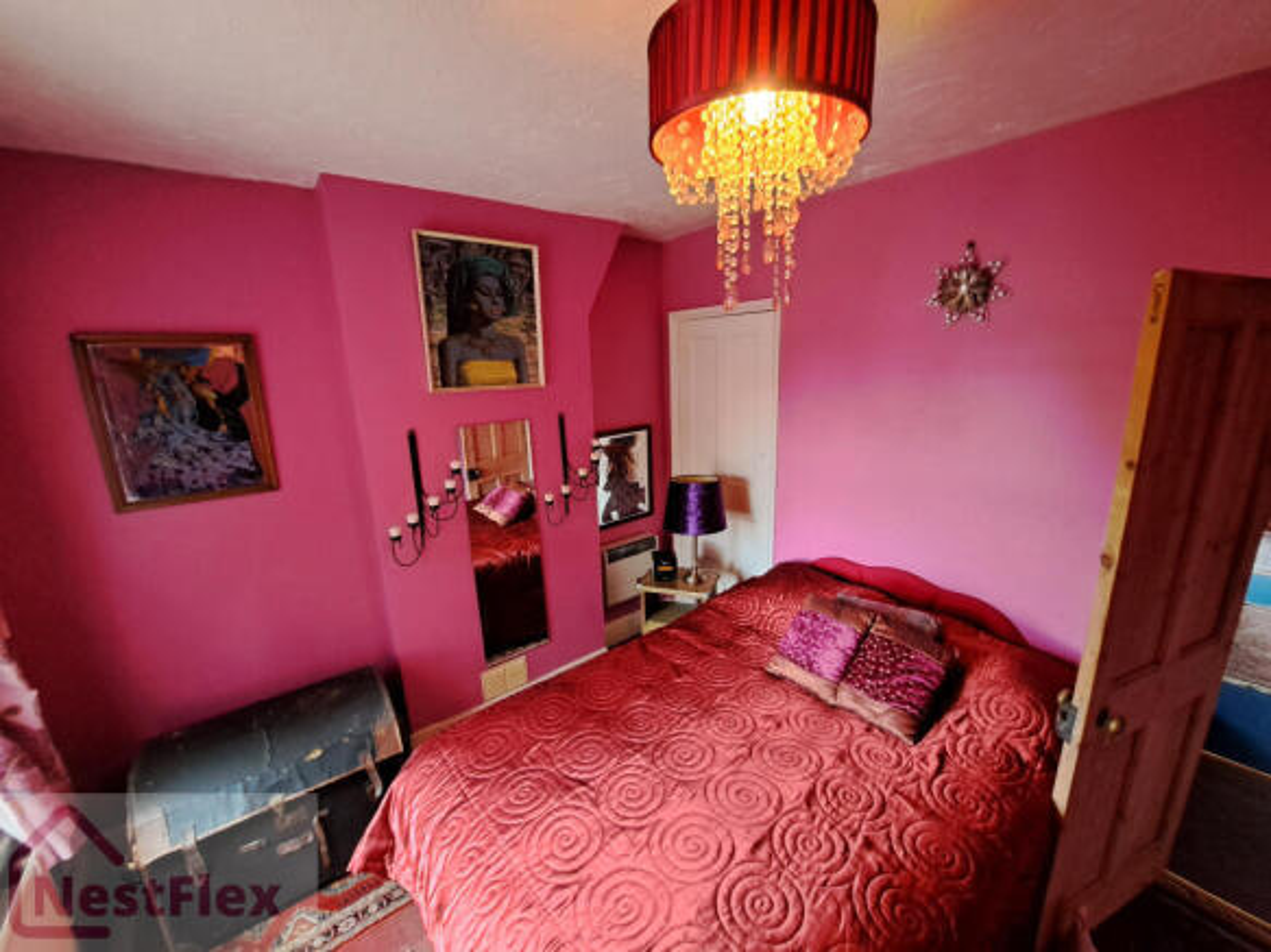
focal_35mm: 13
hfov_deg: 106.2
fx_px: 477
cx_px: 636
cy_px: 476
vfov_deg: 89.9
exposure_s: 1/25
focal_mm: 1.74
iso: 250
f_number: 2.2
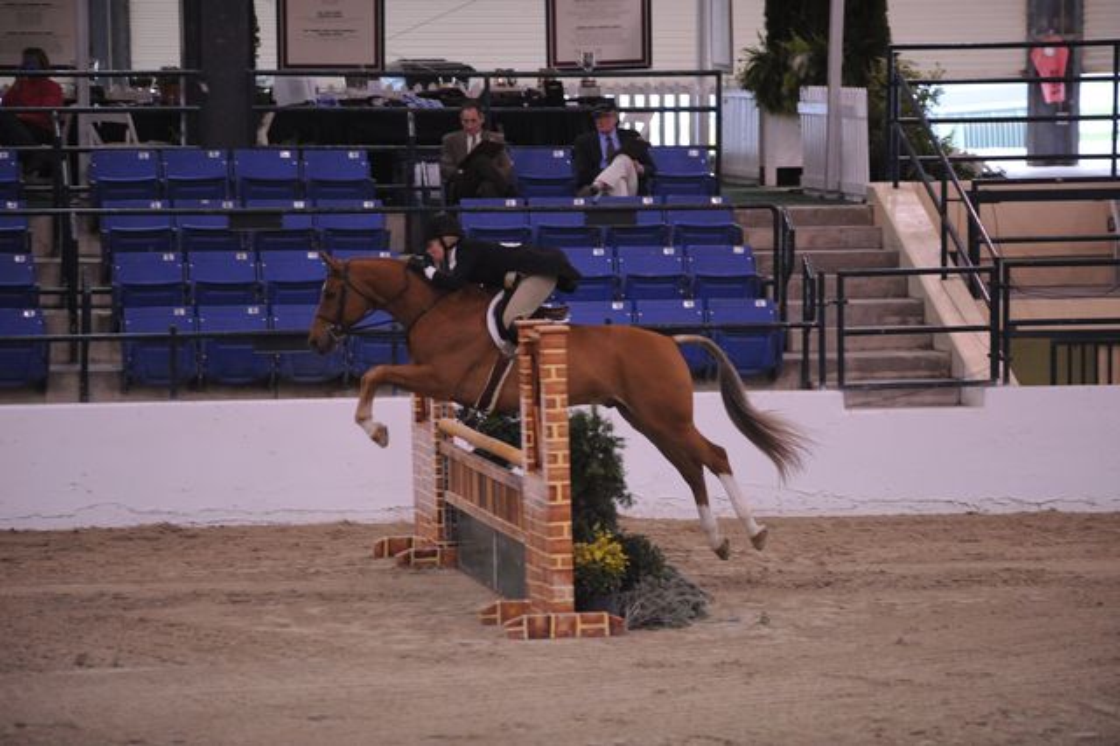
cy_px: 373
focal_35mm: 200
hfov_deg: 10.3
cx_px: 560
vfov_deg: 6.9
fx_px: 6219
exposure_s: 1/400
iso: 5000
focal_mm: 200
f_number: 2.8
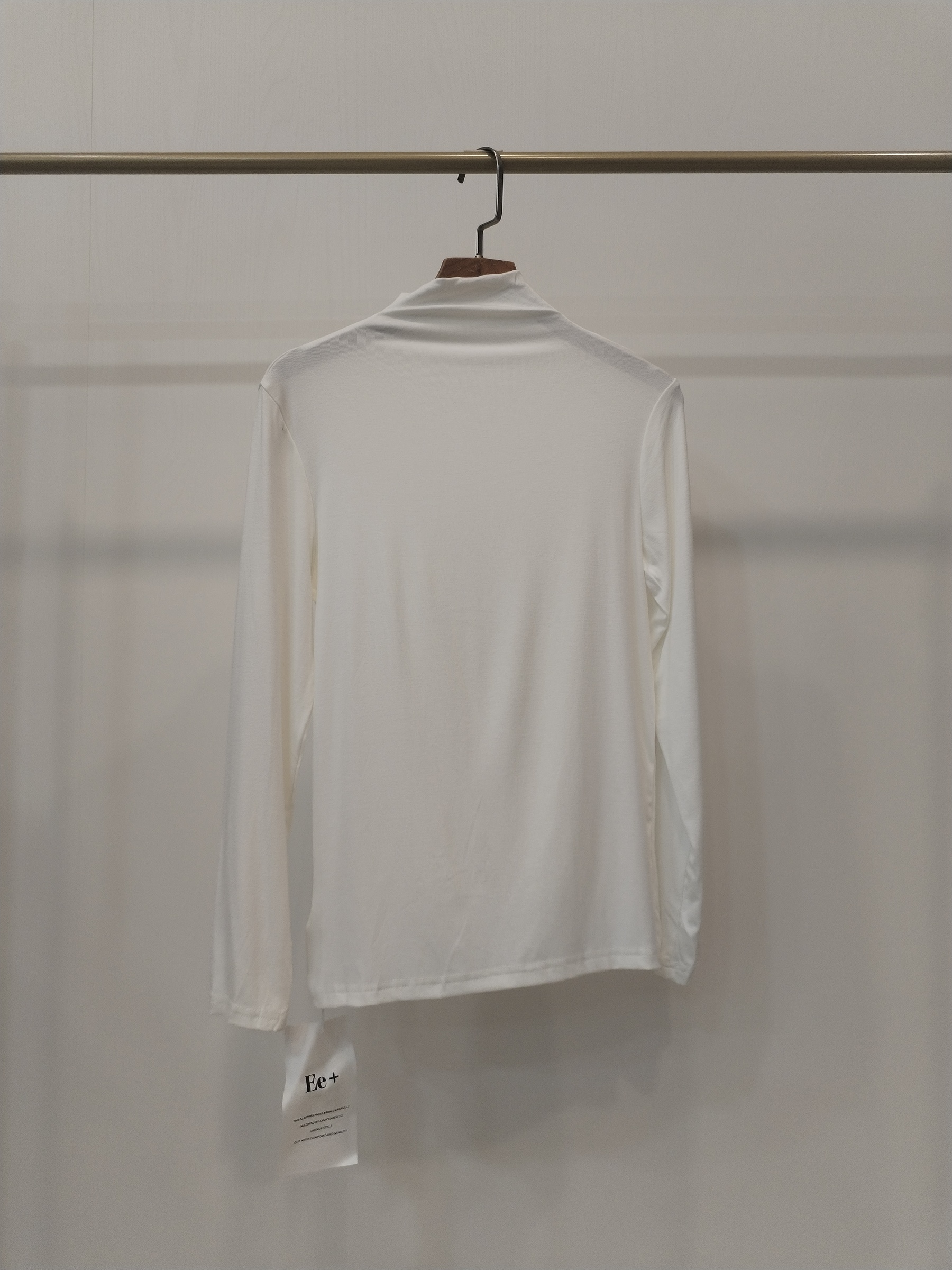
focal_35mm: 29
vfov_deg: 61.7
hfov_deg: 48.2
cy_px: 635
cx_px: 476
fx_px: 1063
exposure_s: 1/50
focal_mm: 4.75
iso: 150
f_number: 1.8
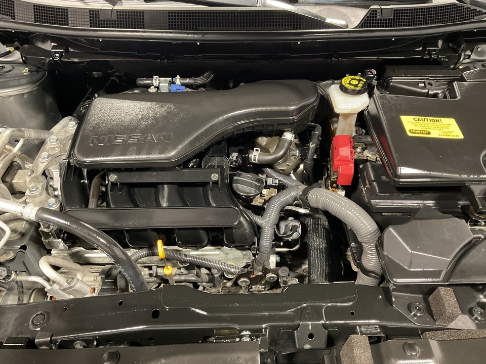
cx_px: 243
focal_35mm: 29
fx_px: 407
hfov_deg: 61.7
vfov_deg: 48.2
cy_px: 182
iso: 320
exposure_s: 1/25
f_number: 1.8
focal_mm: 3
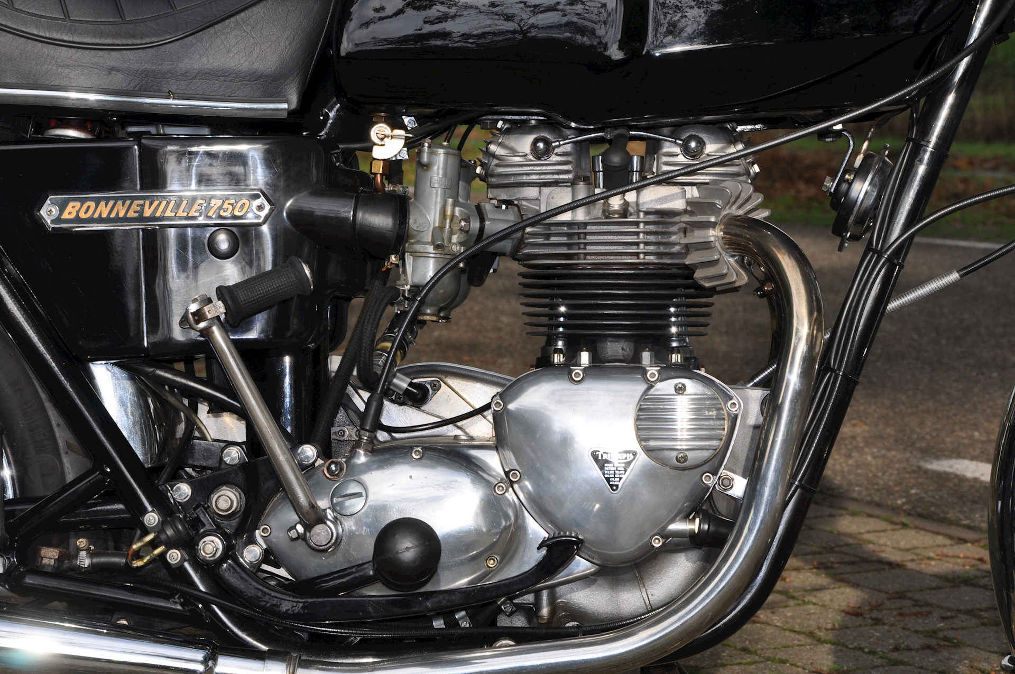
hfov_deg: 19.5
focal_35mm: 105
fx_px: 2957
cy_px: 337
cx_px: 508
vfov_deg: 13.0
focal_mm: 70
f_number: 11
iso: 200
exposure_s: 1/200
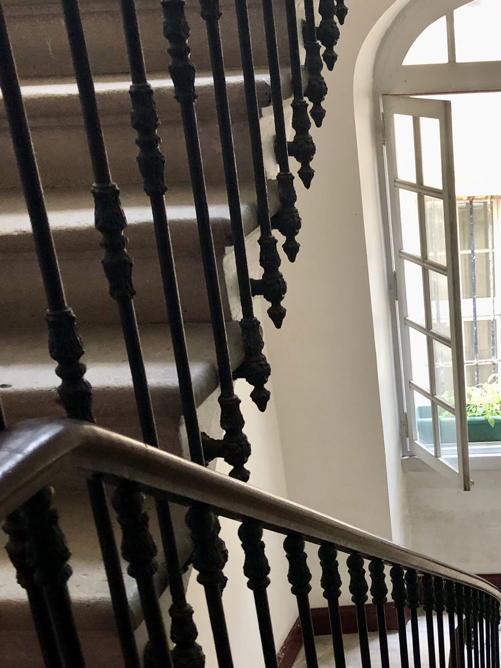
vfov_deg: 34.8
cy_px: 499
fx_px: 1042
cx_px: 480
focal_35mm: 54
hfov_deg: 25.9
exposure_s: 1/17
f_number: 1.8
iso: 40
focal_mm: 3.99
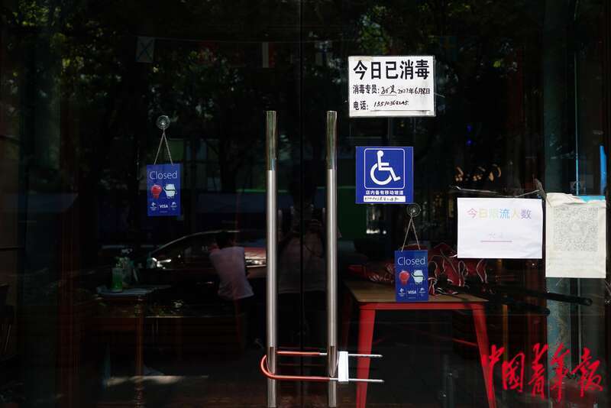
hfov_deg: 51.9
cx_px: 306
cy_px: 204
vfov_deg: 36.0
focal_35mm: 37
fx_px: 628
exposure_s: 1/80
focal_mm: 37
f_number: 4
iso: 100
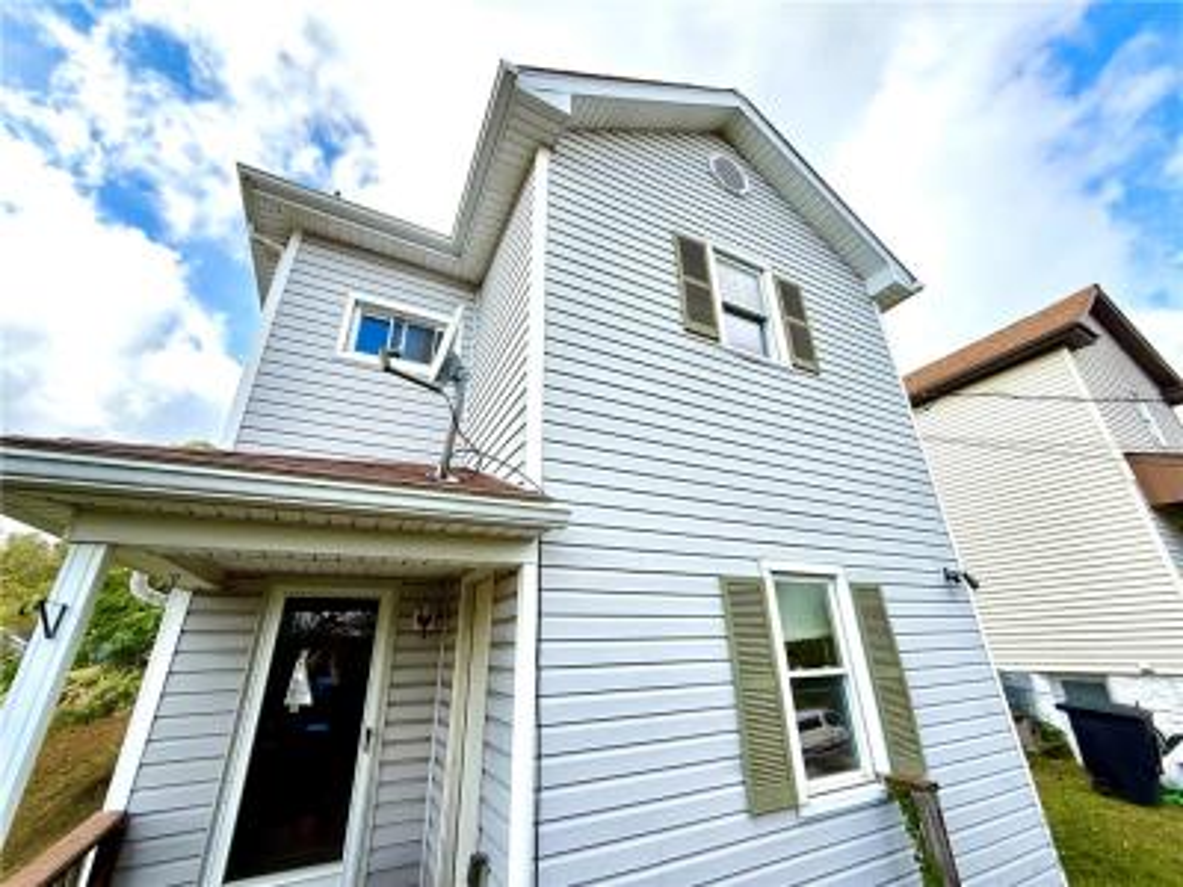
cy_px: 444
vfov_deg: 85.7
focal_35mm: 14
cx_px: 592
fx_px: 478
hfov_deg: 102.1
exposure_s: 1/686
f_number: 2.2
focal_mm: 2.22
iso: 50
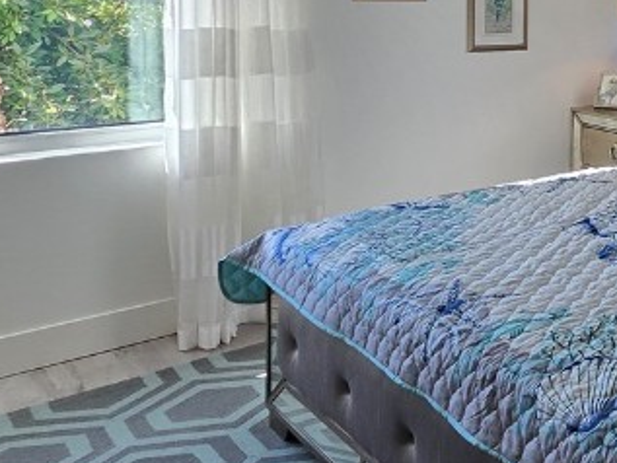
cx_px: 810
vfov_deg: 32.1
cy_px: 19
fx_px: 749
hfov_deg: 32.8
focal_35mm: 42
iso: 50
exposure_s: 1/120
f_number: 2.2
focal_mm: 2.2
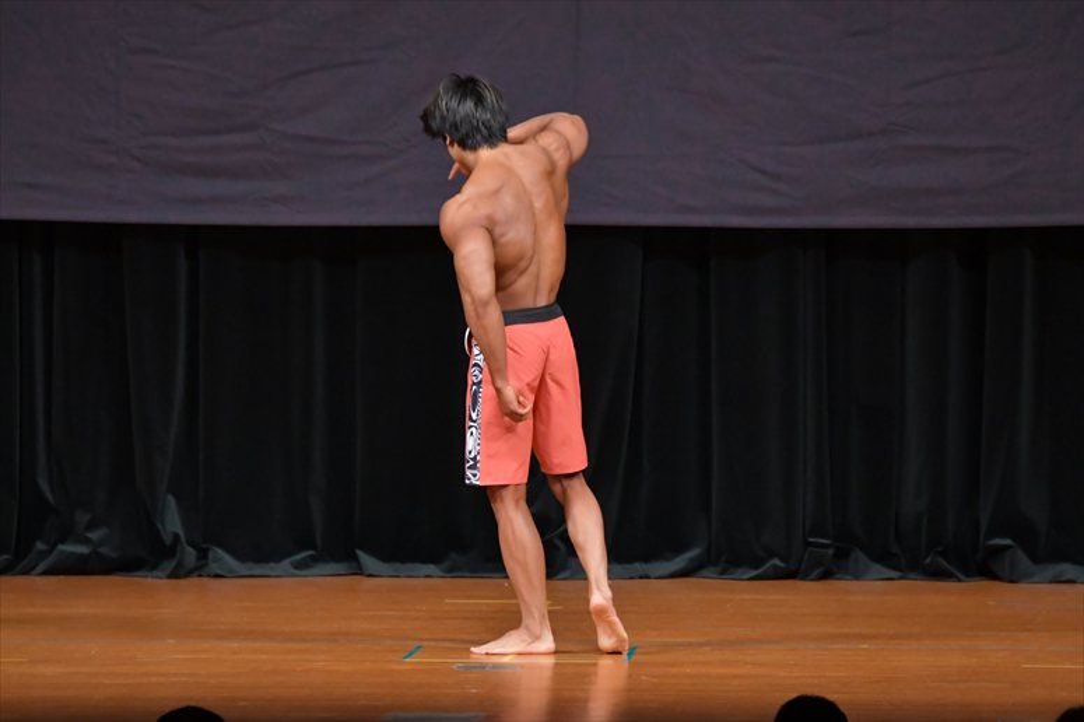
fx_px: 8578
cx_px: 542
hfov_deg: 7.2
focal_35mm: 285
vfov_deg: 4.8
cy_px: 361
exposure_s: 1/400
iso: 5000
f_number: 5.6
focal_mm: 190
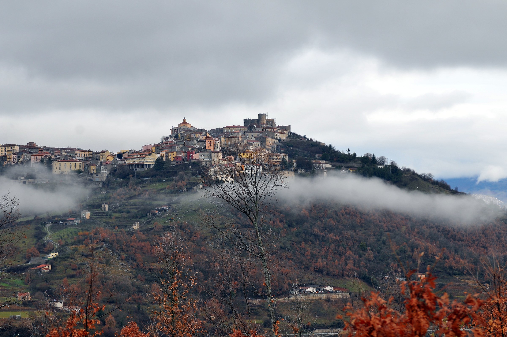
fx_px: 1477
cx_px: 254
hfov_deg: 19.5
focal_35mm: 105
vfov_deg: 13.0
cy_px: 168
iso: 200
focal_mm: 70
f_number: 6.3
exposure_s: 1/160
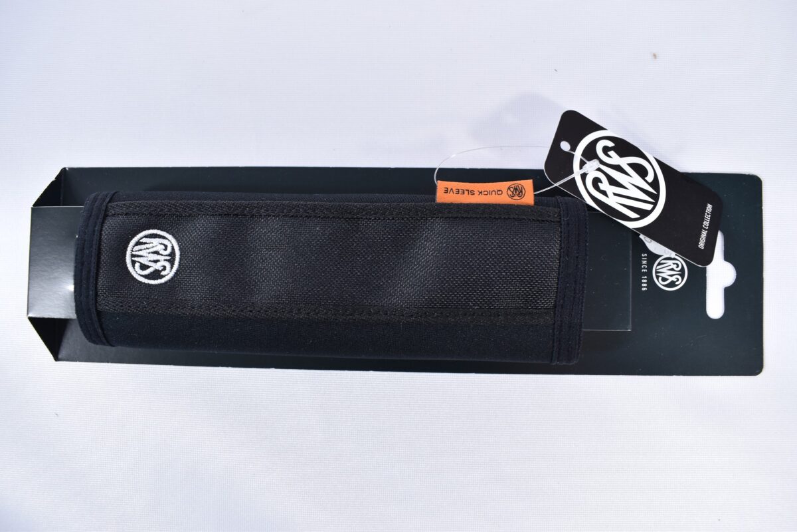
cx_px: 398
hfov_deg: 67.4
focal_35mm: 27
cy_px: 266
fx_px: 598
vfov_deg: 47.9
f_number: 5
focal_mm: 18
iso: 640
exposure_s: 1/40
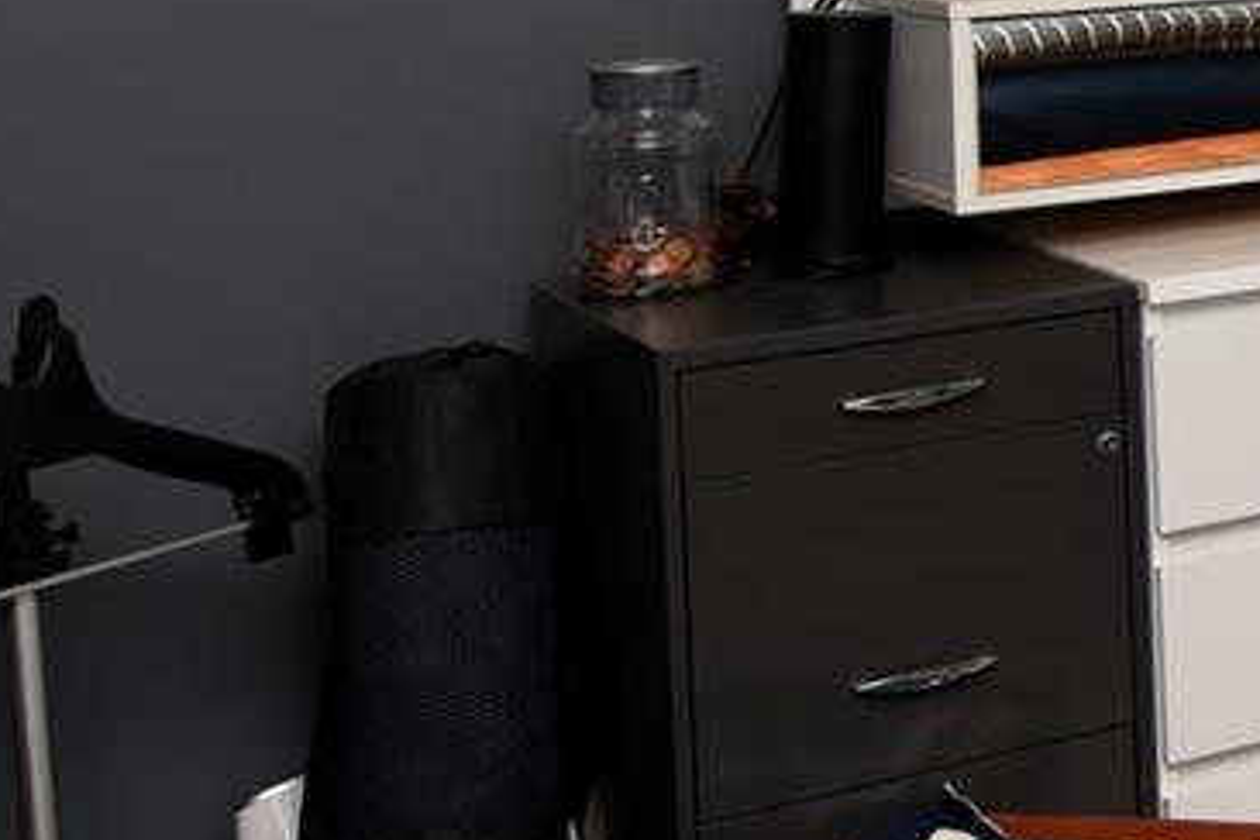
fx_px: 2940
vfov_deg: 15.6
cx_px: 2678
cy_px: -207
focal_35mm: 84
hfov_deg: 16.6
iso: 200
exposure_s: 1/20
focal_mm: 15
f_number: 6.3
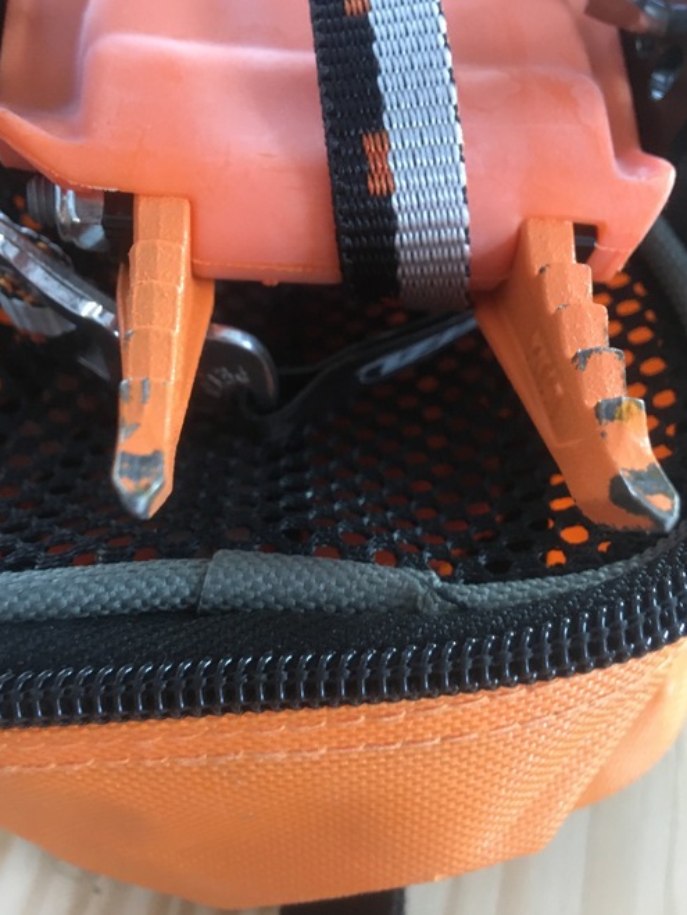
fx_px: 872
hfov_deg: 43.0
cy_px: 476
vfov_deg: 55.3
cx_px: 337
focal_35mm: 33
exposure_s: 1/15
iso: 400
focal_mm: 4.15
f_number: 2.2
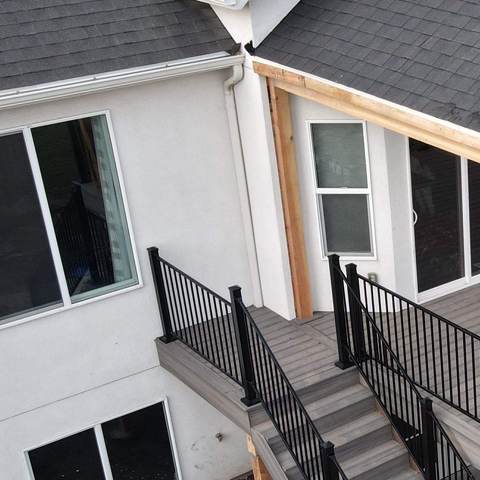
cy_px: 340
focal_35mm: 65
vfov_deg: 26.3
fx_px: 1020
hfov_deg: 24.6
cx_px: 539
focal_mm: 4.5
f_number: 2.8
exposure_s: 1/160
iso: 100
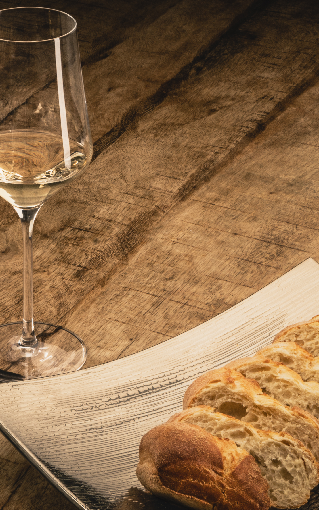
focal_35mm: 118
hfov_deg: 10.9
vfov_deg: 17.7
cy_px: 291
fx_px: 1641
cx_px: -46
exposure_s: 1/60
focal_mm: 42
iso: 100
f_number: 22
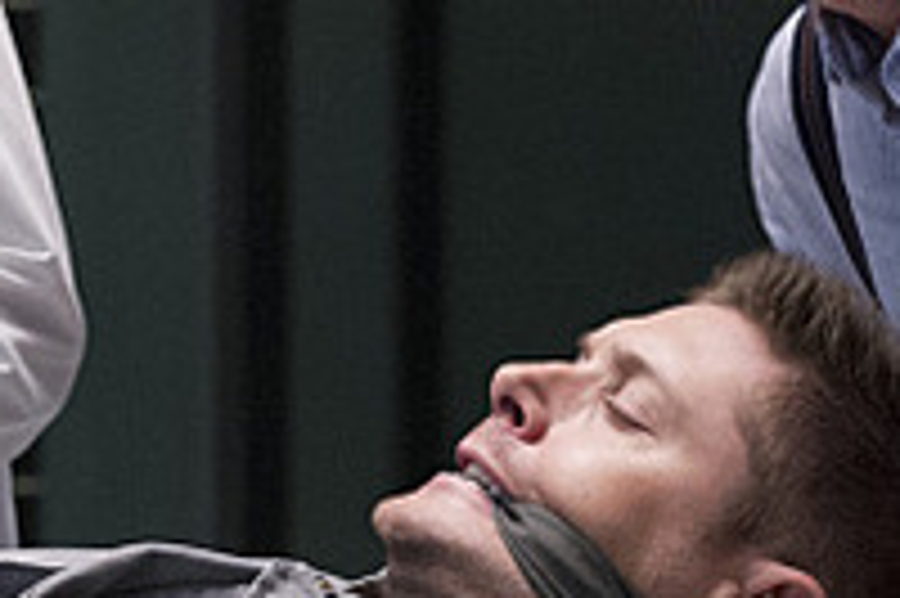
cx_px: 144
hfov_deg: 9.1
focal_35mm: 226
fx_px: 5645
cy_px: 265
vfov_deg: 6.1
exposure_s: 1/200
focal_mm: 58
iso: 4000
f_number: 4
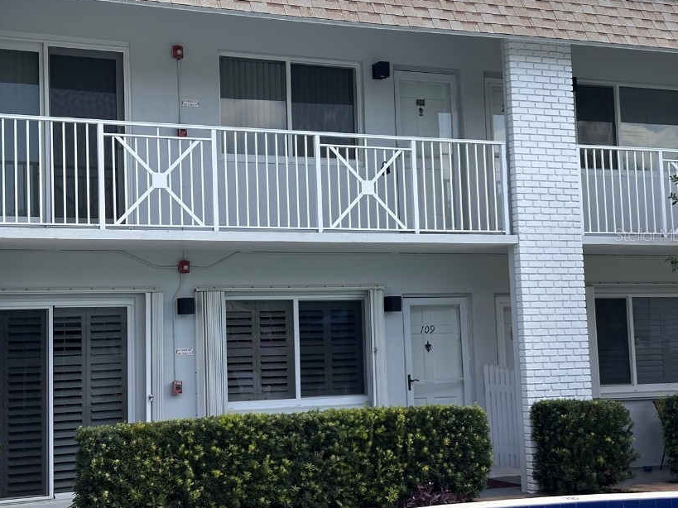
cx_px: 268
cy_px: 234
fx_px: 1175
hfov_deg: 32.1
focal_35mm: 60
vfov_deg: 24.4
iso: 64
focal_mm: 6.86
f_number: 1.78
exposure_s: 1/1590
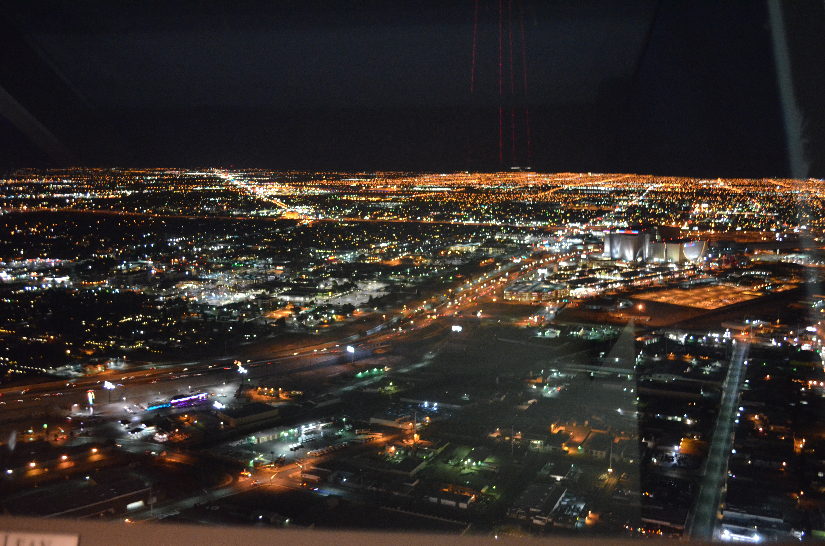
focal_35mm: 33
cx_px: 412
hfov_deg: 57.3
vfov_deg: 39.8
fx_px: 755
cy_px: 273
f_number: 4
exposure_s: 1/6
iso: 3200
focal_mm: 22
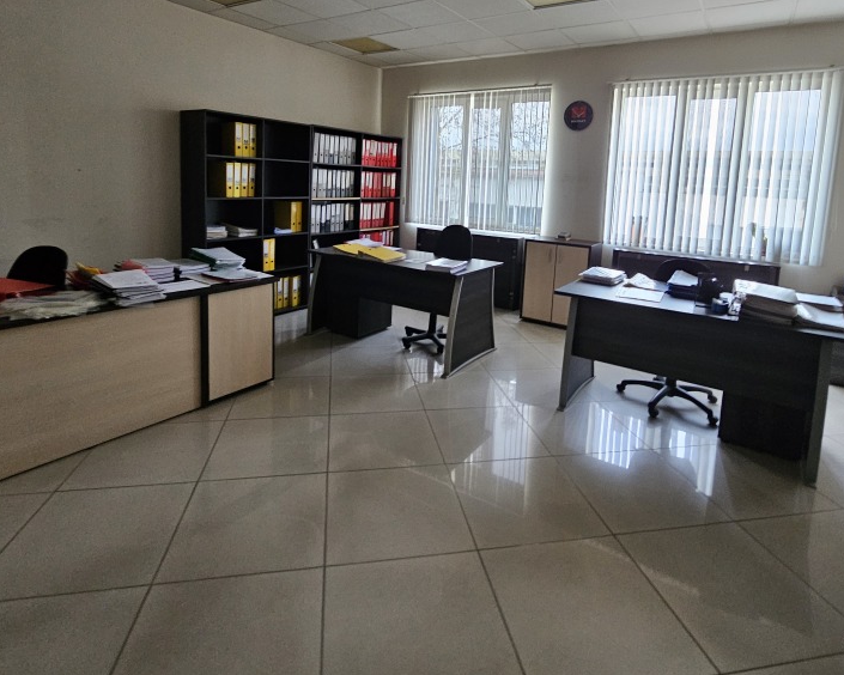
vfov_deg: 72.0
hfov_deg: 86.3
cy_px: 236
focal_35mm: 18
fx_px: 450
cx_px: 433
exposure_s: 1/33
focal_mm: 2.2
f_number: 2.2
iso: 400
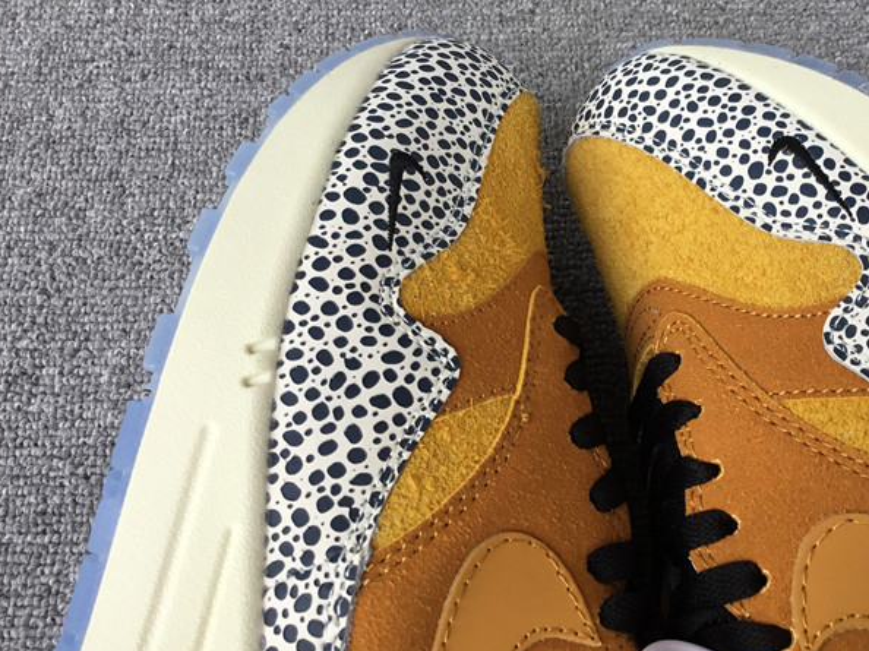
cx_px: 569
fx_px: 1179
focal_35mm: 47
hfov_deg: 40.0
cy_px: 247
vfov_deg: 30.7
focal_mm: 3.3
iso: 25
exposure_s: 1/100
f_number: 2.4
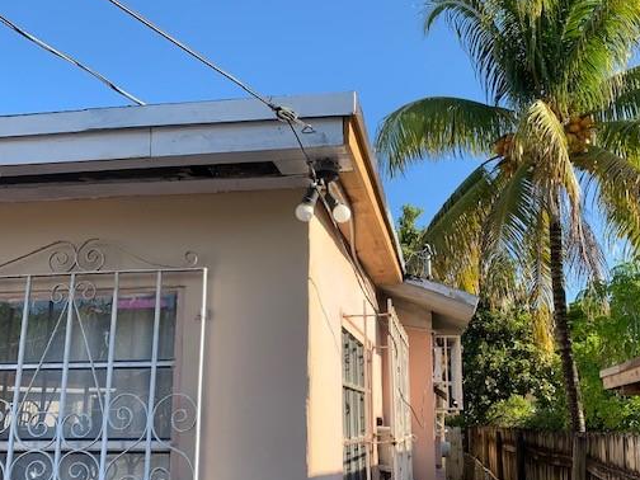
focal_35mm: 33
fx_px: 610
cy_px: 295
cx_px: 343
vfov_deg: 42.7
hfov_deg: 55.3
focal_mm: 4.25
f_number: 1.8
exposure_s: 1/737
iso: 25
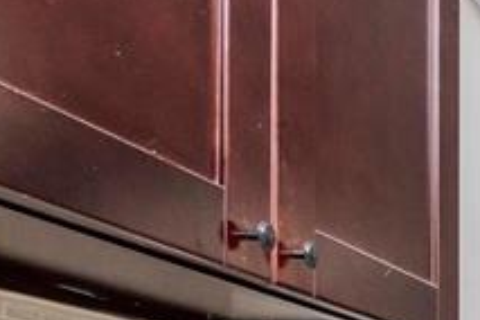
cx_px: 983
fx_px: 960
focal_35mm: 72
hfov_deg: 18.0
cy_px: 503
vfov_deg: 16.9
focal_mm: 10
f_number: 8
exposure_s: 1/200
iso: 500
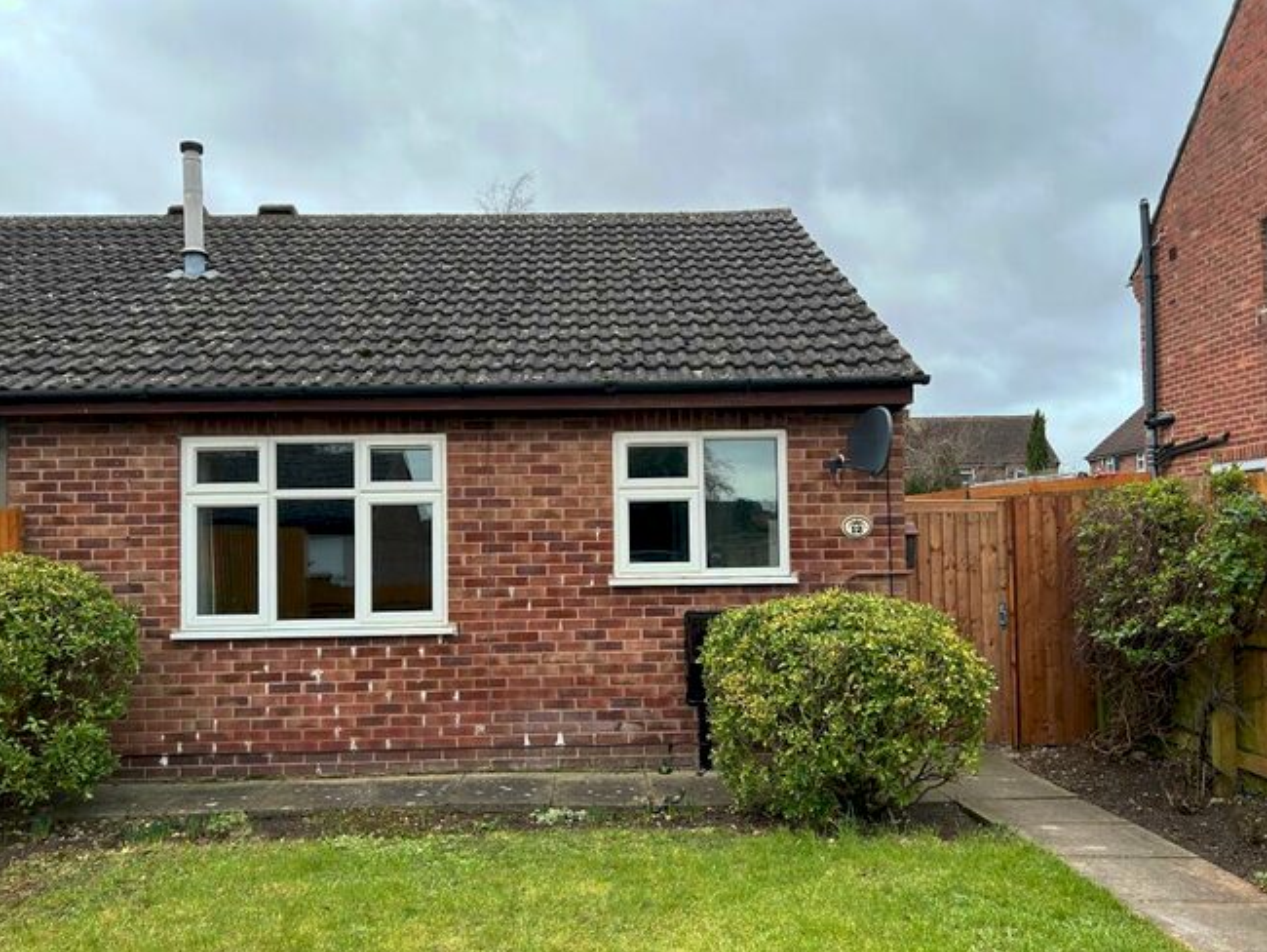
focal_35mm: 28
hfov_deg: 63.4
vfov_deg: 49.7
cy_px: 506
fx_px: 1025
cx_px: 616
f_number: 1.5
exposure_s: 1/301
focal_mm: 5.7
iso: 50
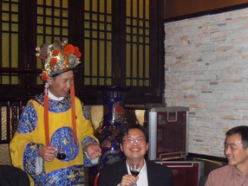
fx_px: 430
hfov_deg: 32.0
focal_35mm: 60
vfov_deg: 24.3
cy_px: 122
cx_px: 97
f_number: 3.5
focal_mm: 6.6
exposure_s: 1/45
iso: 400
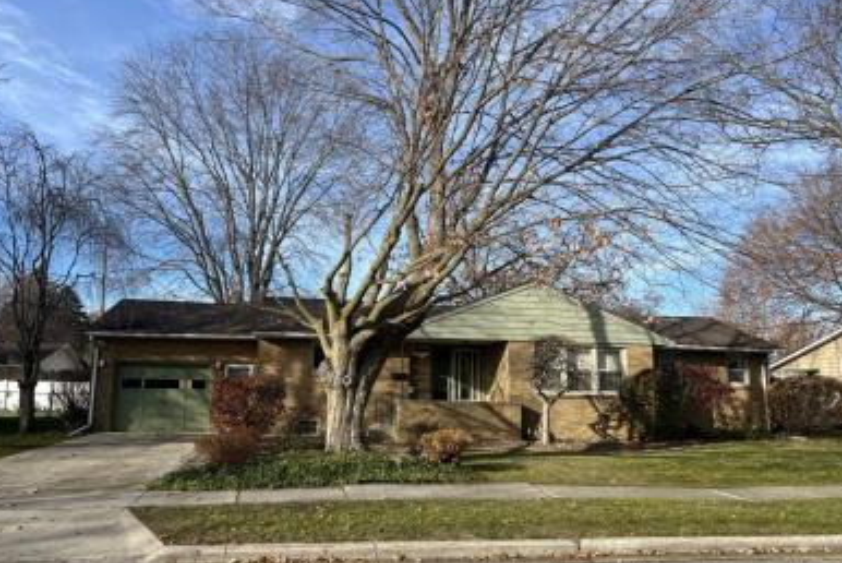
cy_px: 301
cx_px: 421
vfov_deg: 46.4
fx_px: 655
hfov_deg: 65.4
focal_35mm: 28
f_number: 1.5
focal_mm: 5.7
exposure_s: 1/2632
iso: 50
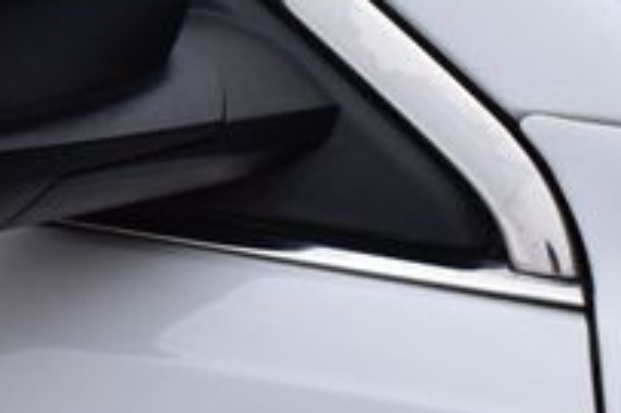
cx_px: -184
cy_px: 80
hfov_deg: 11.8
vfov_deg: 8.0
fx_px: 2930
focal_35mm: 170
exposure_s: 1/320
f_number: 10
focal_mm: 36
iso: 400
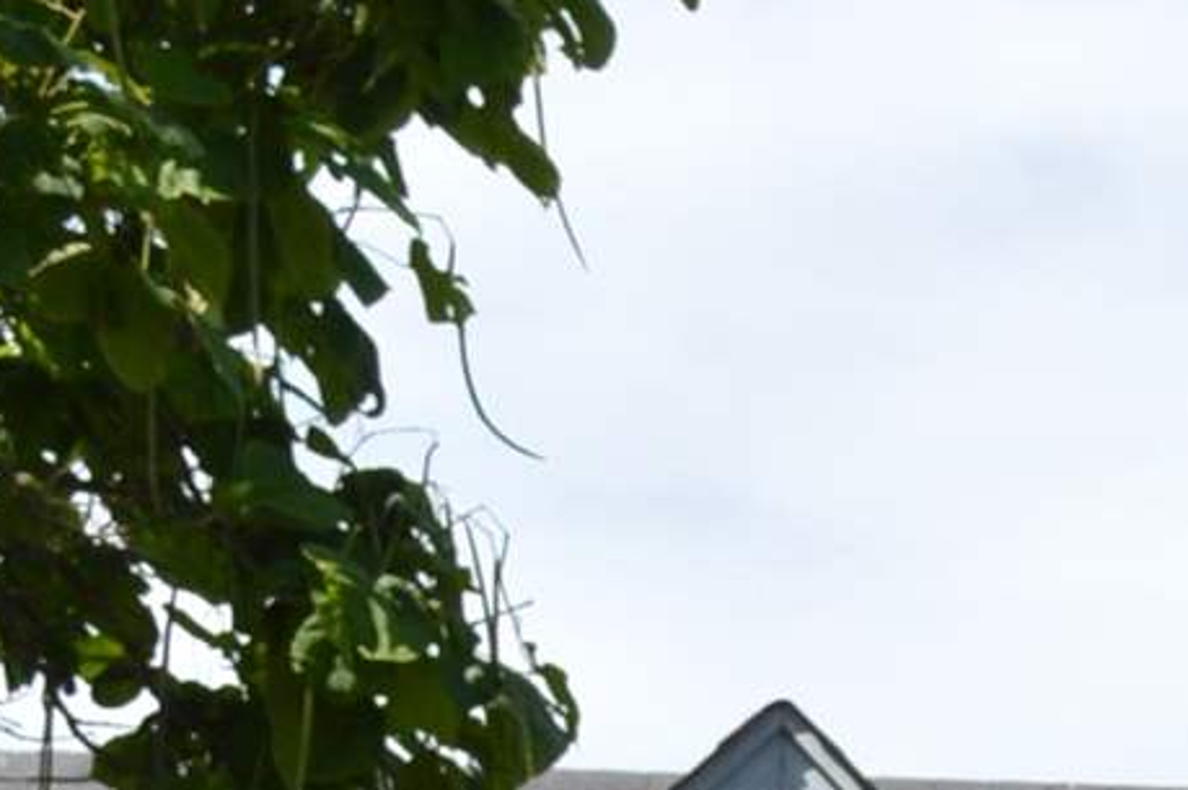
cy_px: 2541
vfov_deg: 4.9
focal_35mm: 261
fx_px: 8604
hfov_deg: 7.4
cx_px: 2718
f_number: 6.3
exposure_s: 1/160
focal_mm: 26
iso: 100
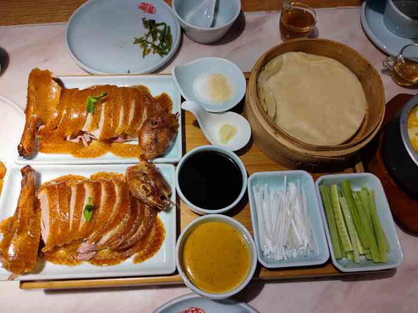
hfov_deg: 69.4
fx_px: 302
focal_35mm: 25
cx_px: 209
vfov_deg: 54.9
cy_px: 156
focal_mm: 6.78
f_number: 1.85
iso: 61
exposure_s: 1/100
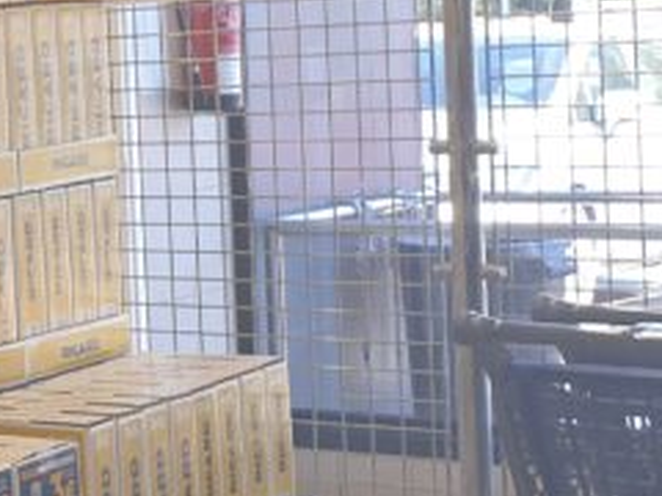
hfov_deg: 14.5
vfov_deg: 13.3
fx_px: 2123
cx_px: -681
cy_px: 165
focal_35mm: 111
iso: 64
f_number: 2.4
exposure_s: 1/100
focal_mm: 4.3
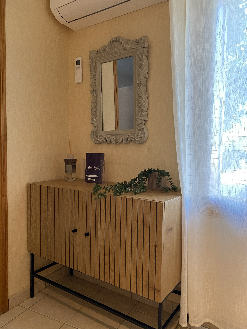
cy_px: 164
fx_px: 247
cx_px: 124
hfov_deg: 53.1
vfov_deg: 67.3
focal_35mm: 26
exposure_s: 1/60
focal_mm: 4.25
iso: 160
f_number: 1.8
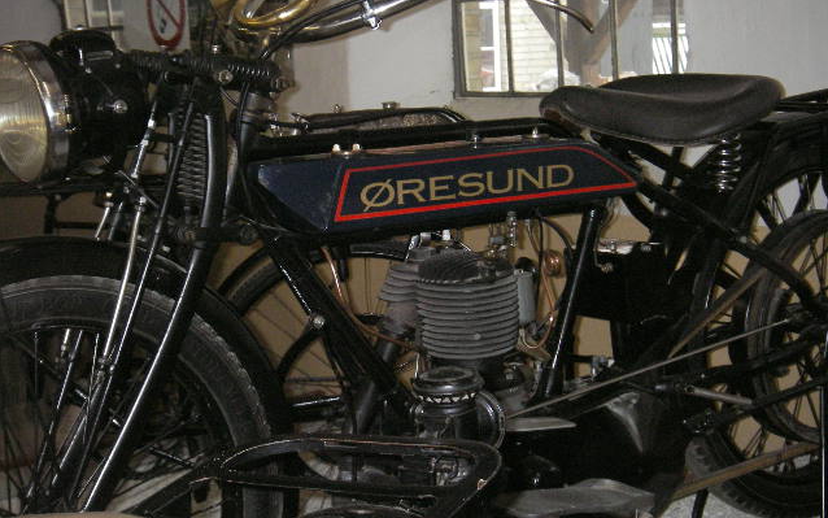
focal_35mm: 67
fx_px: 1512
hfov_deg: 30.6
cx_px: 414
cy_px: 238
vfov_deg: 19.4
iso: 200
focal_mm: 10.5
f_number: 3.7
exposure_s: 1/50
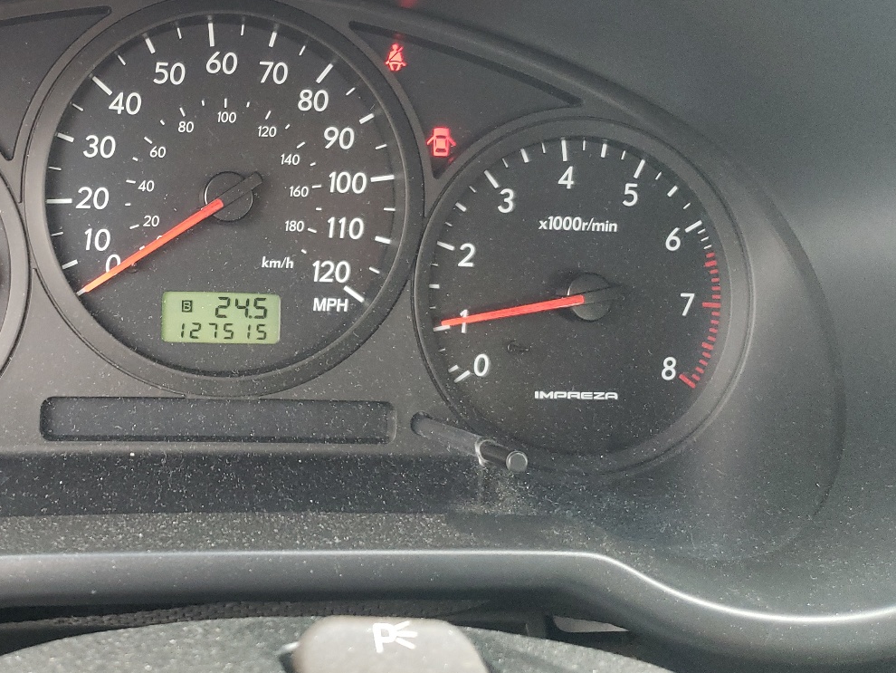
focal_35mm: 42
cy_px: 252
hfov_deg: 43.0
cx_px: 195
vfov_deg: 34.2
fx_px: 1087
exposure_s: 1/60.2
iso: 169
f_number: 1.5
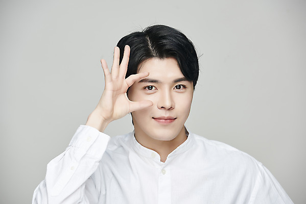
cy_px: 102
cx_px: 153
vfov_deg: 6.9
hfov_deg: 10.3
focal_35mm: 200
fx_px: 1701
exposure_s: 1/125
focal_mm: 200
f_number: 8
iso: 64
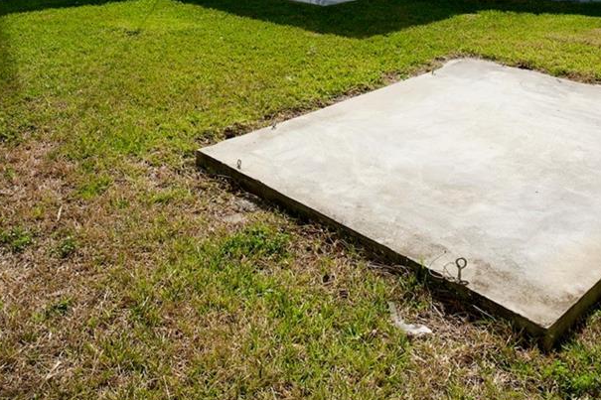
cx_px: 257
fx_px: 644
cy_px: -60
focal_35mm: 39
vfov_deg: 30.2
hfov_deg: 49.9
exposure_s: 1/2500
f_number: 5.6
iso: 400
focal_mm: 14.6
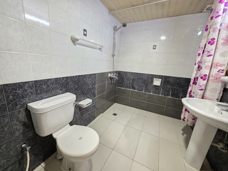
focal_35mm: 13
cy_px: 86
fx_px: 86
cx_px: 114
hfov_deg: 106.2
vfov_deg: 89.9
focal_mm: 2.2
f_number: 1.9
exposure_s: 1/50
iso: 400
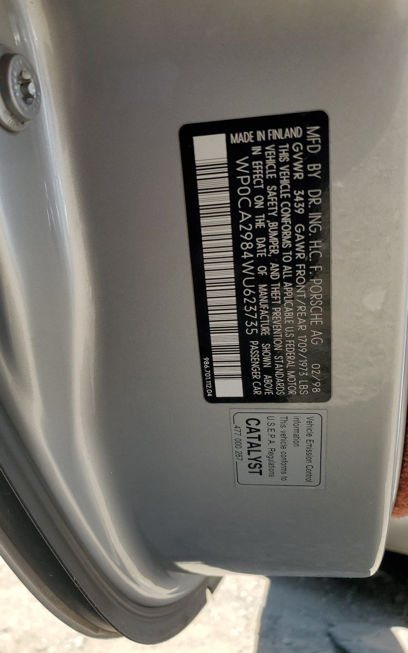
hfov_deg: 44.3
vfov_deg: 66.5
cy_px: 329
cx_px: 167
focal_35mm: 28
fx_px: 498
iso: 50
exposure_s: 1/769
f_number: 1.5
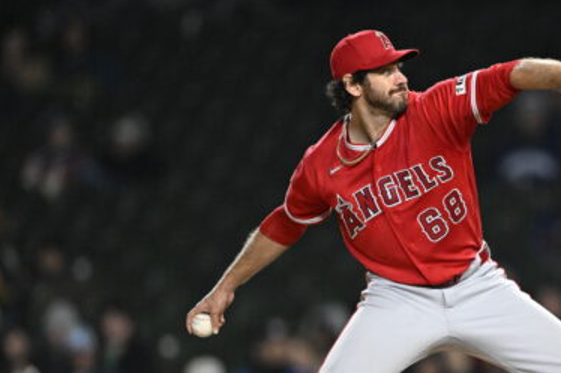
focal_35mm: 810
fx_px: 12616
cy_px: 284
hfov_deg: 2.5
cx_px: 468
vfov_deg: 1.7
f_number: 2.8
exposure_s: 1/1600
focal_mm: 400
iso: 6400
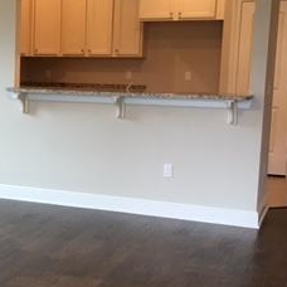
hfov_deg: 22.8
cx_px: -18
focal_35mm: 72
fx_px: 675
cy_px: 152
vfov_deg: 24.0
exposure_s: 1/30
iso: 64
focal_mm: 4.15
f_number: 2.2
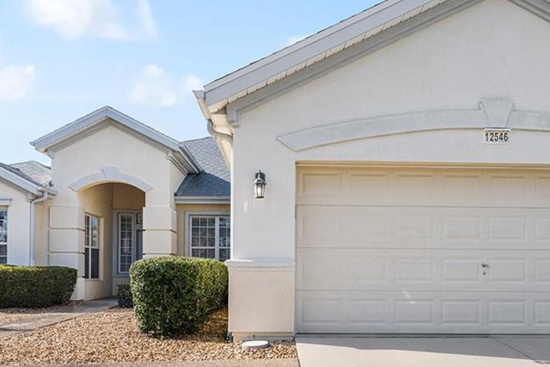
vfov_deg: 37.9
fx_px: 519
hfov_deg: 55.8
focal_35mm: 34
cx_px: 287
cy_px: 275
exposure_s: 1/1000
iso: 320
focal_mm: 14
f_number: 8
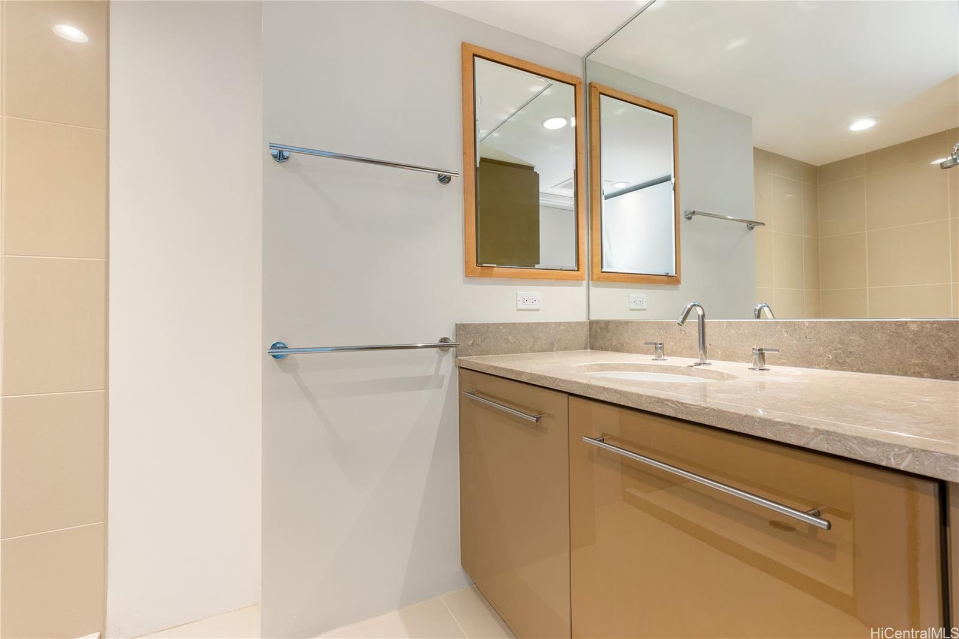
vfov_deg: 77.3
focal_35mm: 15
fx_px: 399
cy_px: 320
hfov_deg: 100.4
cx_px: 480
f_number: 8
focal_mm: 10
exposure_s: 1/4
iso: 200
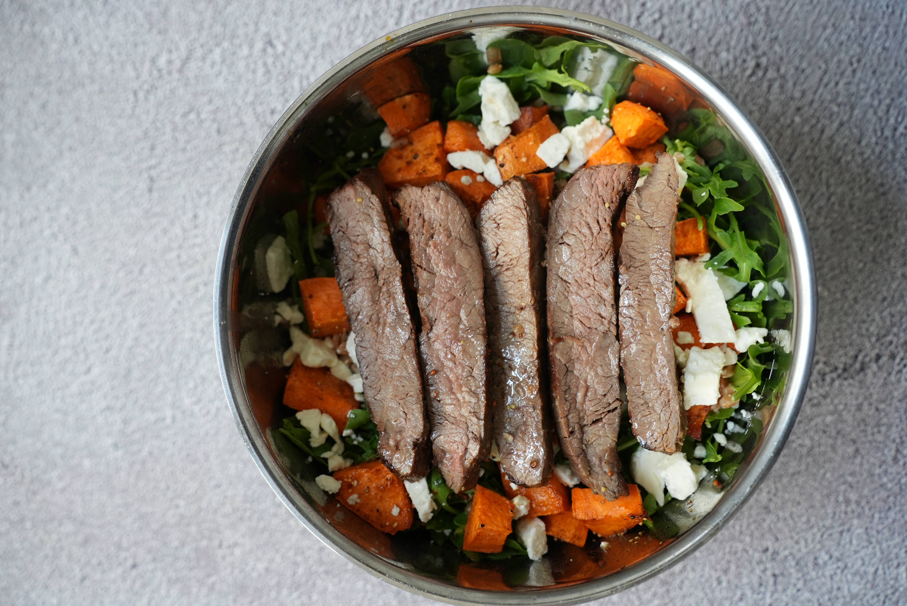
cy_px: 303
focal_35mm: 38
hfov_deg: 50.7
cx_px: 454
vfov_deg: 35.1
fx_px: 958
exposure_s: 1/160
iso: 800
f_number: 4
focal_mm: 38
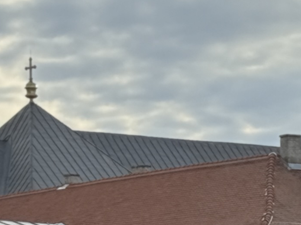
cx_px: 328
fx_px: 2417
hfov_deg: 7.1
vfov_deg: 5.3
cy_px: 433
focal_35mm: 278
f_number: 1.78
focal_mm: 6.76
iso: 100
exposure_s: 1/1678
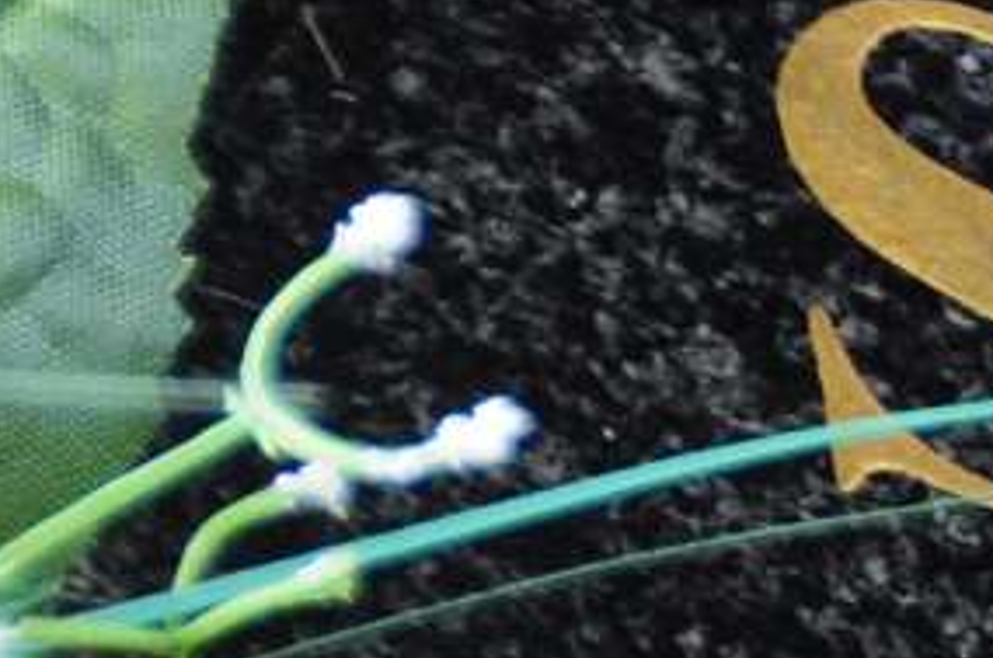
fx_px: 29513
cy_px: 714
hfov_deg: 1.9
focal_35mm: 1072
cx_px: 3219
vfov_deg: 1.3
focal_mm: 95
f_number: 7.1
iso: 250
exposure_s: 1/60
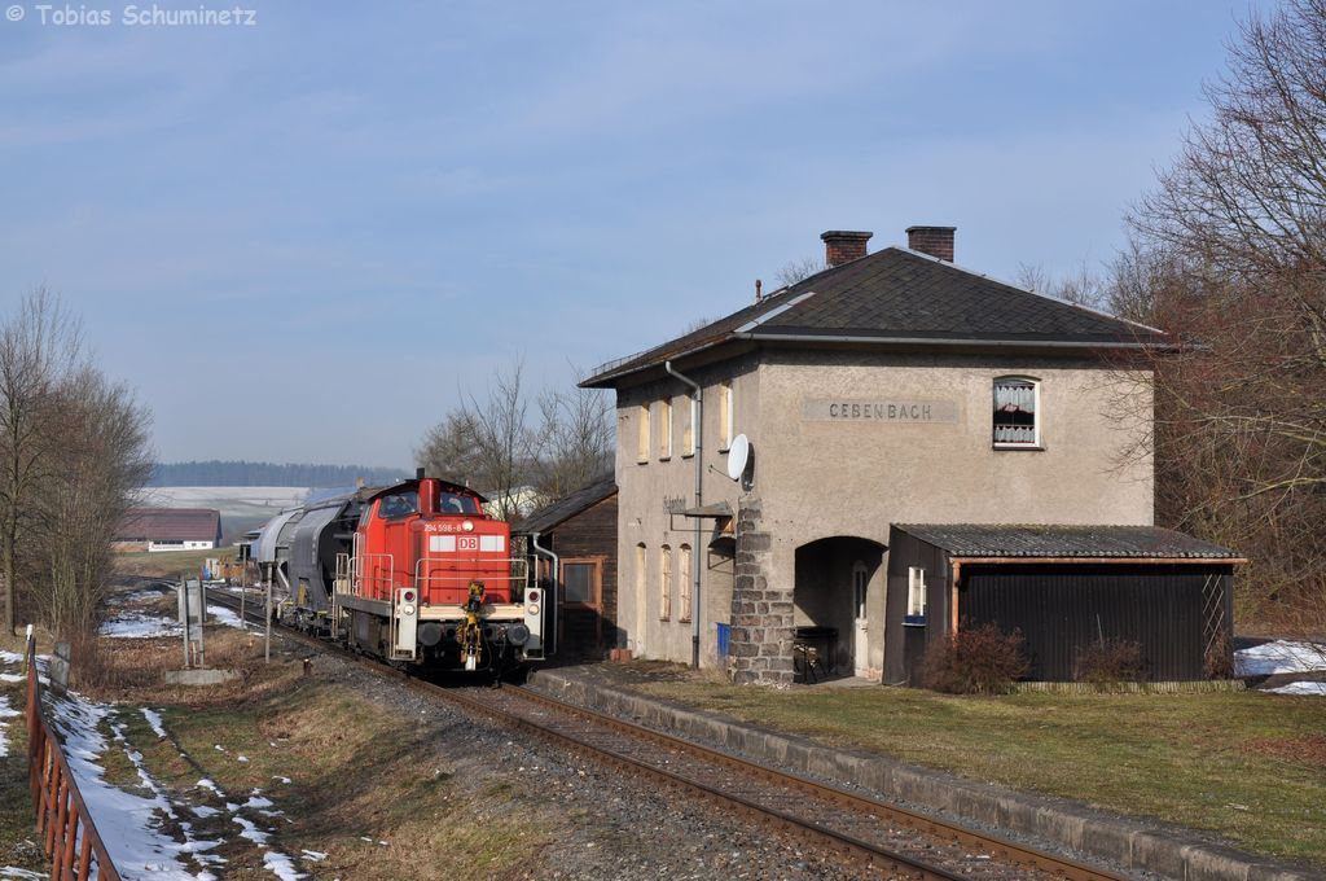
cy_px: 440
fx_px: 2483
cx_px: 663
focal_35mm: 68
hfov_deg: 29.9
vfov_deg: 20.1
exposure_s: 1/500
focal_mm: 45
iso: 200
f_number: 9
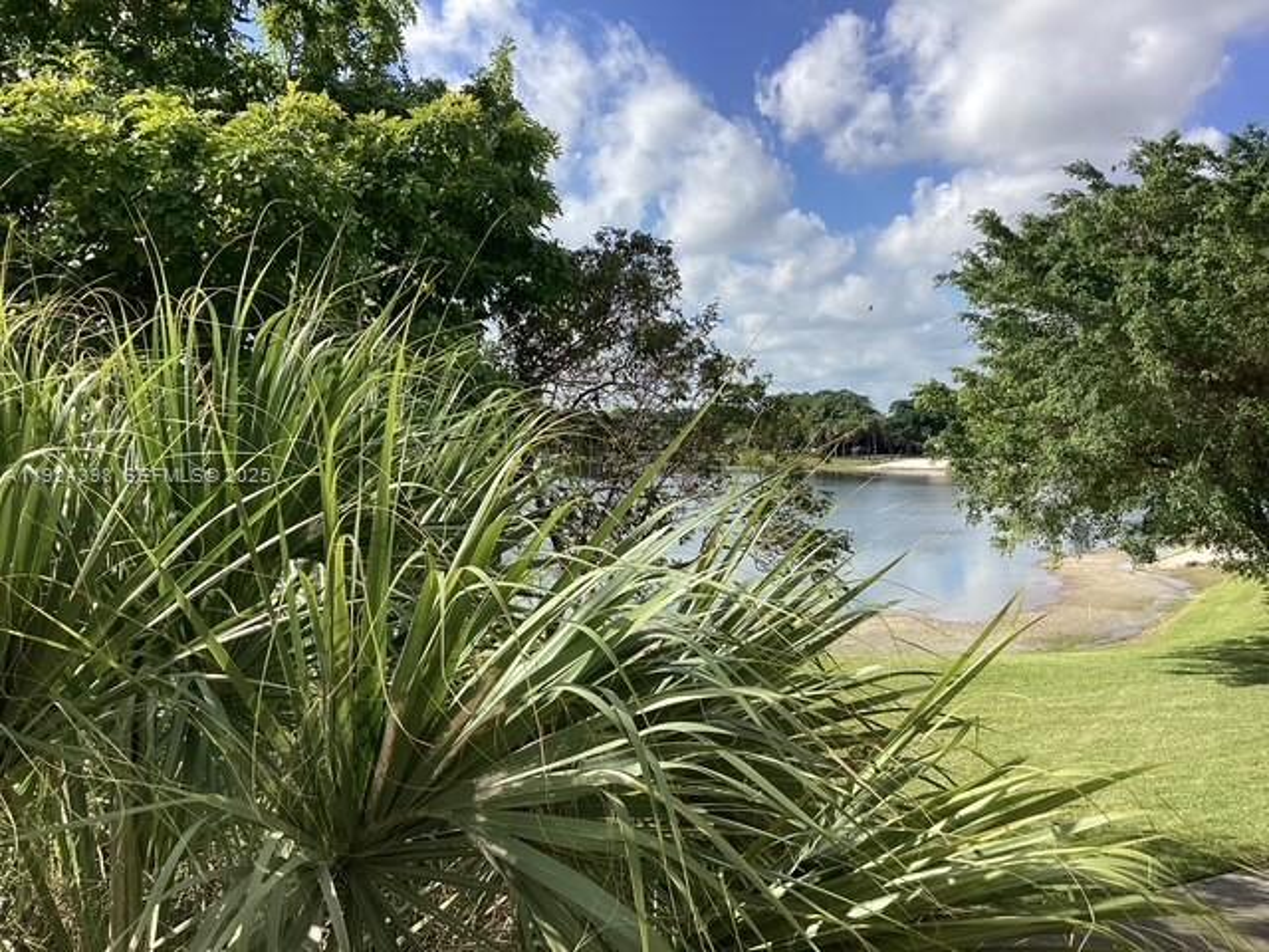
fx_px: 1136
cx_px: 634
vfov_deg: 45.4
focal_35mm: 31
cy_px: 476
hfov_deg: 58.4
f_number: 2.4
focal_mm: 3.3
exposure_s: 1/1314
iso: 25
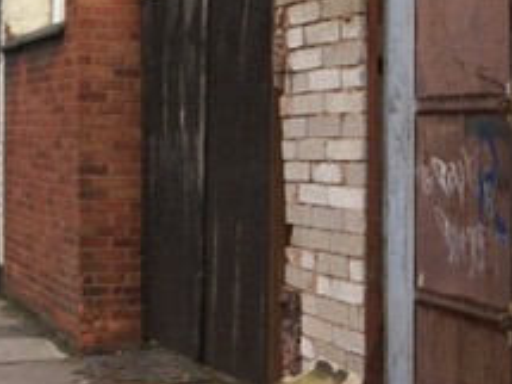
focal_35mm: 107
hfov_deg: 18.4
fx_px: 1582
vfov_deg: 13.8
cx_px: 198
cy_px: 179
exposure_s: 1/119
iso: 100
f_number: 4.5
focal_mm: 5.9
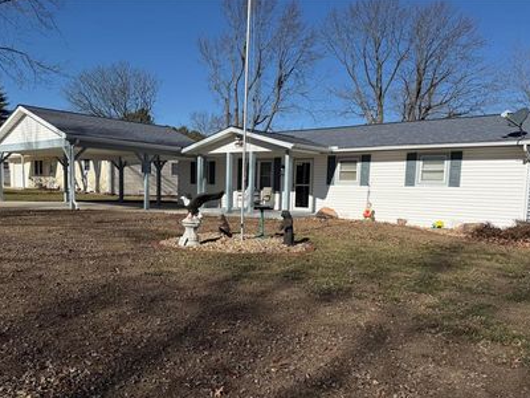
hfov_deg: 60.0
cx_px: 264
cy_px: 245
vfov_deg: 46.4
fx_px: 459
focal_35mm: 30
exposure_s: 1/14286
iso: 80
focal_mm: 6.76
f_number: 1.78
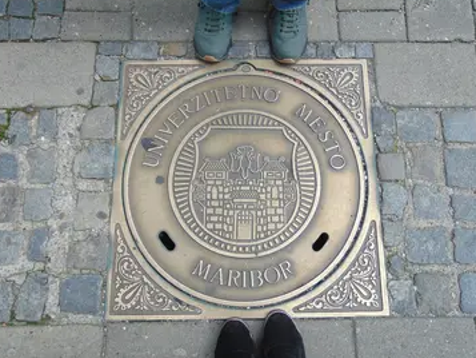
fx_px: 385
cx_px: 248
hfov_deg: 63.4
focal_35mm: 28
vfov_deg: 49.8
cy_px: 180
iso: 80
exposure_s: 1/400
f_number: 3
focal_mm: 4.5
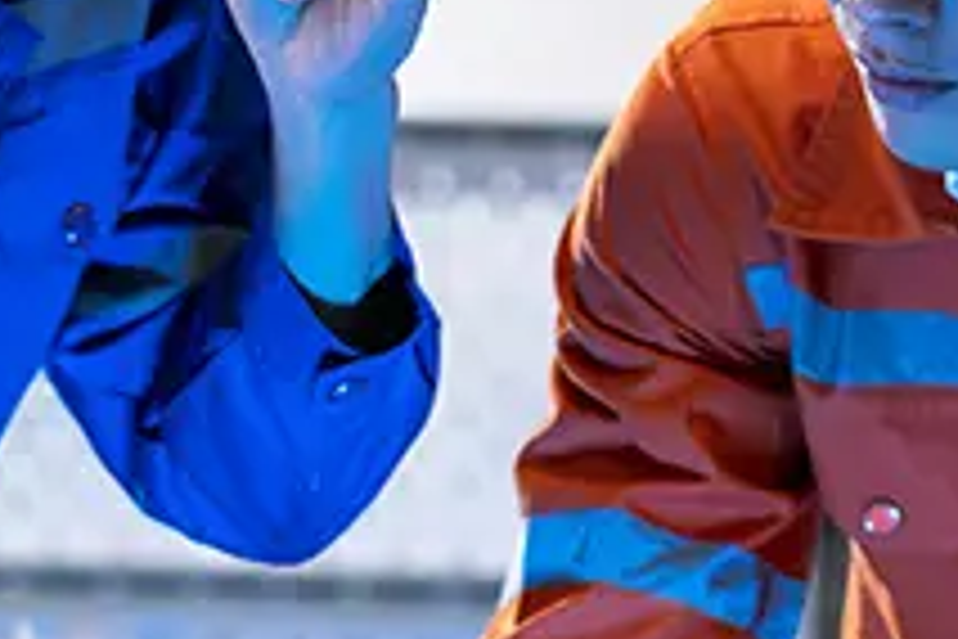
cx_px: 882
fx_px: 9579
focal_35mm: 360
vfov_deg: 3.8
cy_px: 166
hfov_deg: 5.7
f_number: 2.2
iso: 400
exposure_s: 1/200
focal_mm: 85
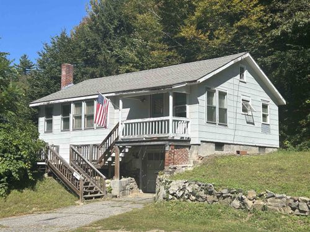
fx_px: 439
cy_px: 116
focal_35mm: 49
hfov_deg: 38.9
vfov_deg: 29.7
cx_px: 155
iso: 50
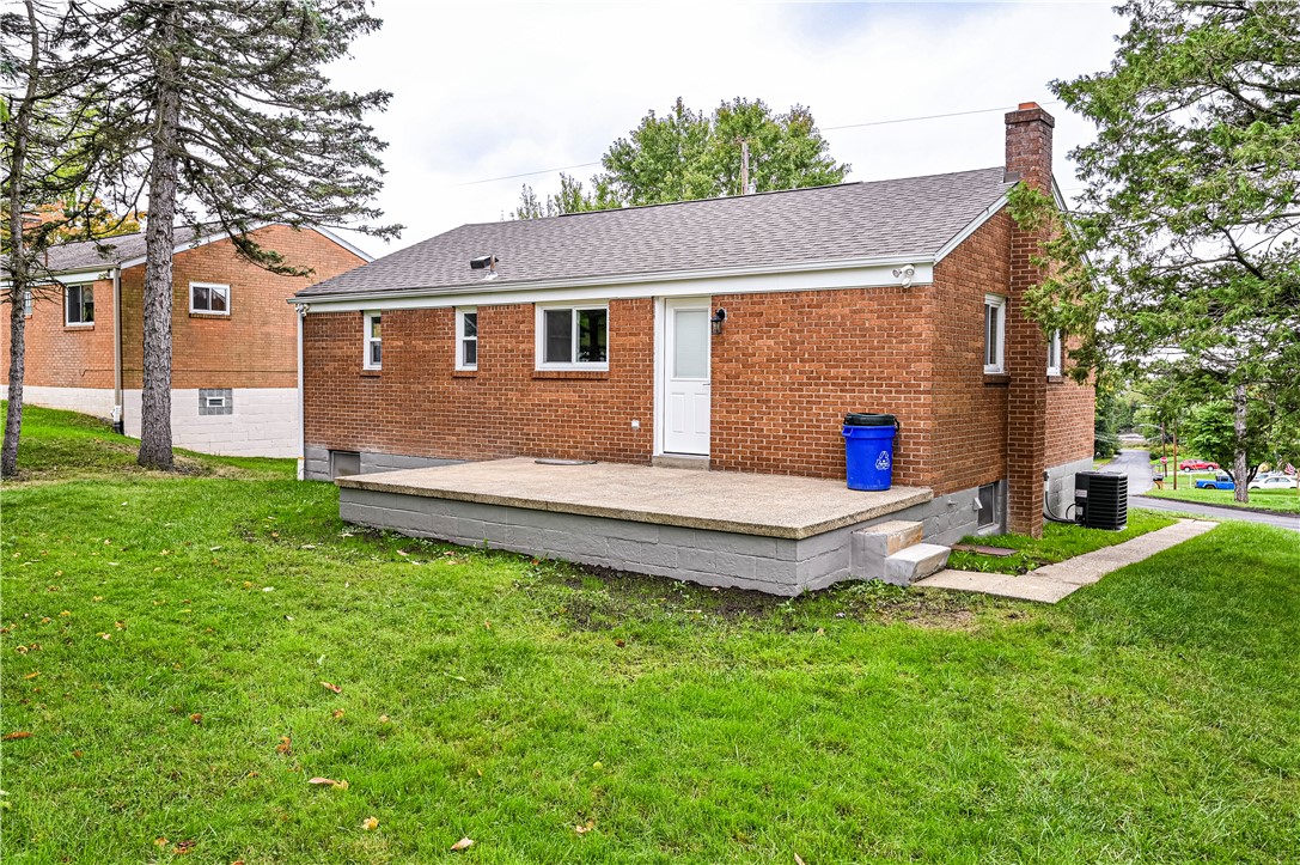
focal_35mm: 26
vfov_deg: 49.5
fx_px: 938
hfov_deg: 69.4
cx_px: 650
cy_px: 432
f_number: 8
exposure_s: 1/100
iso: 400
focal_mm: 26
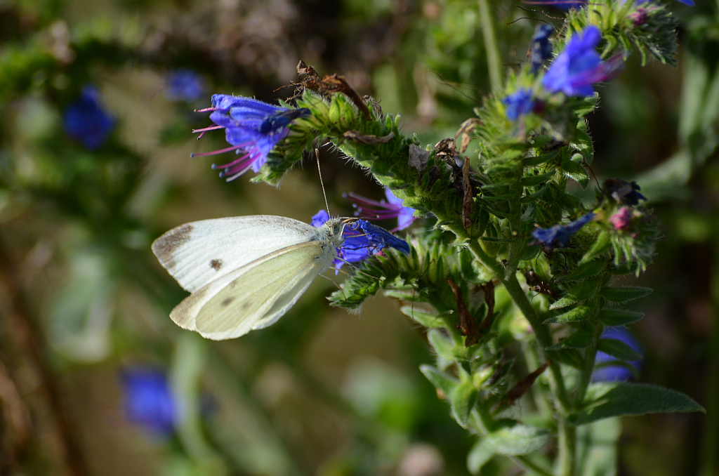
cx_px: 360
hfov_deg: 6.9
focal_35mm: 300
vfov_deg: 4.6
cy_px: 238
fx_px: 5979
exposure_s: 1/400
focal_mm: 200
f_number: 8
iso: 200
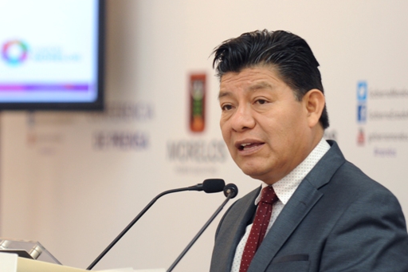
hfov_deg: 7.1
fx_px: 3285
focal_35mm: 290
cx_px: 91
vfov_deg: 4.7
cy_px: 113
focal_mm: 145
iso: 1000
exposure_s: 1/125
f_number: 2.8
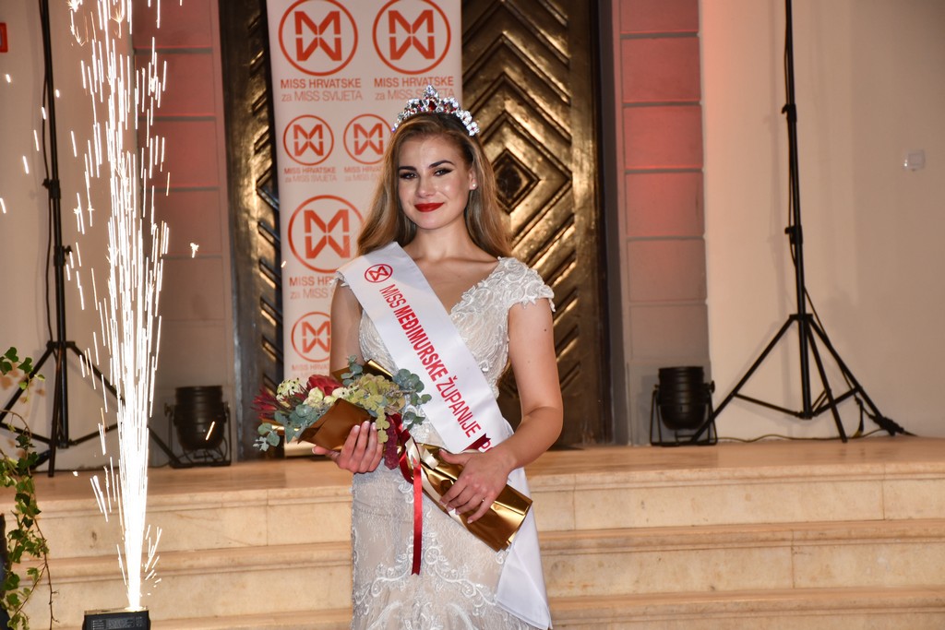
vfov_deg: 13.0
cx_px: 472
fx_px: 2756
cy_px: 315
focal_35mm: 105
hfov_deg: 19.5
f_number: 5
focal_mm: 70
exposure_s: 1/125
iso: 280
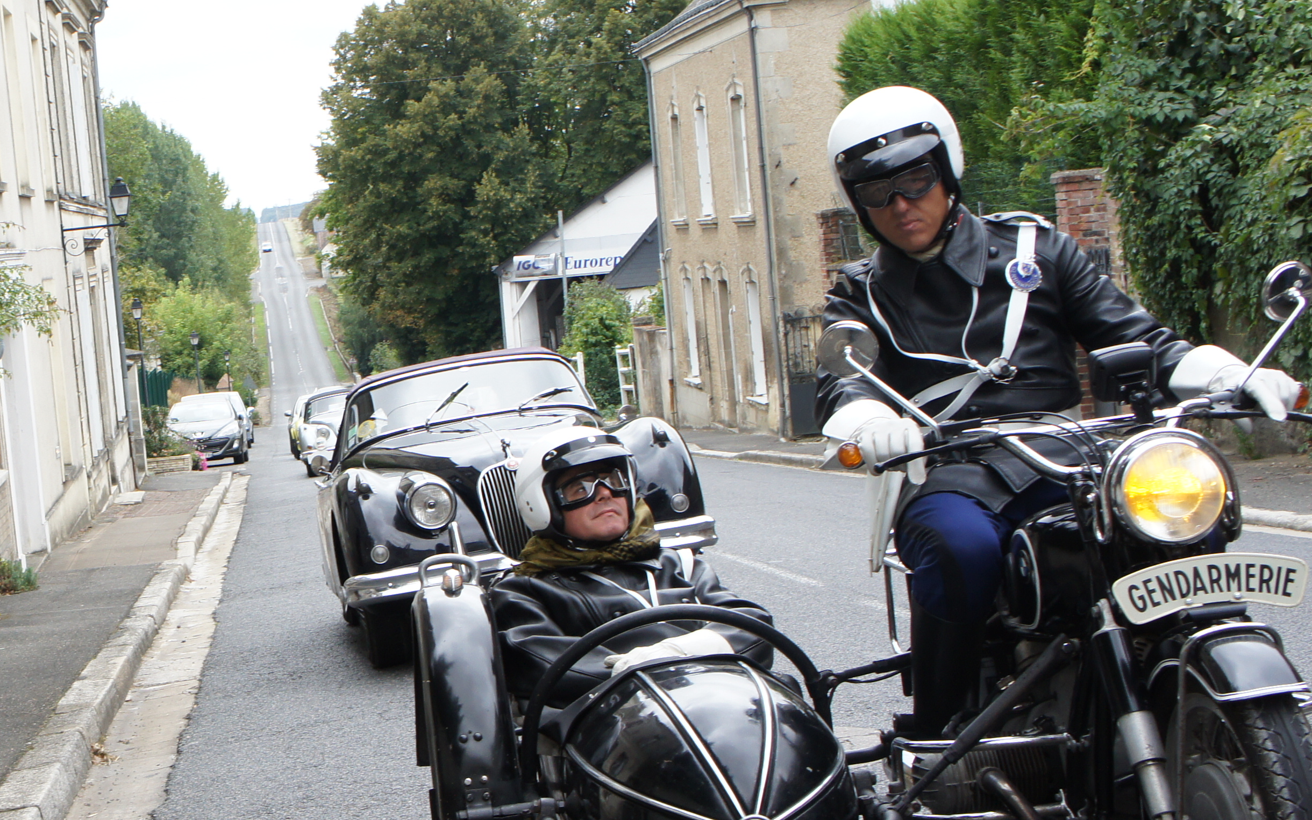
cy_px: 459
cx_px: 132
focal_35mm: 69
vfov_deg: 18.9
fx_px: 2467
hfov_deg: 28.6
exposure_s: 1/125
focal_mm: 24
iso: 400
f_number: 6.3
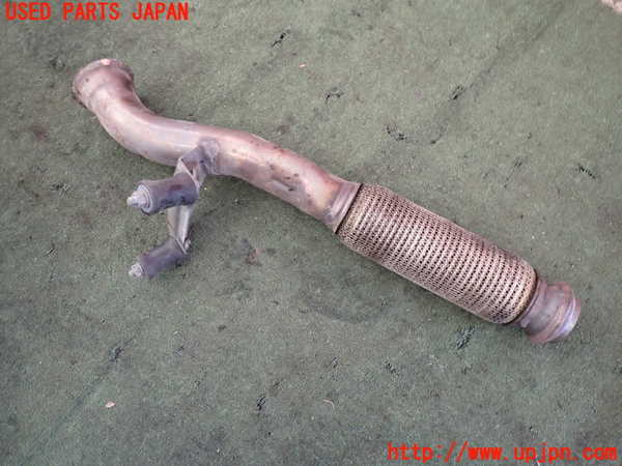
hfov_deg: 69.4
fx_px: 449
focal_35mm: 25
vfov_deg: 54.9
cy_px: 233
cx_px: 311
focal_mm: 4.5
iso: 400
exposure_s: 1/30
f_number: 2
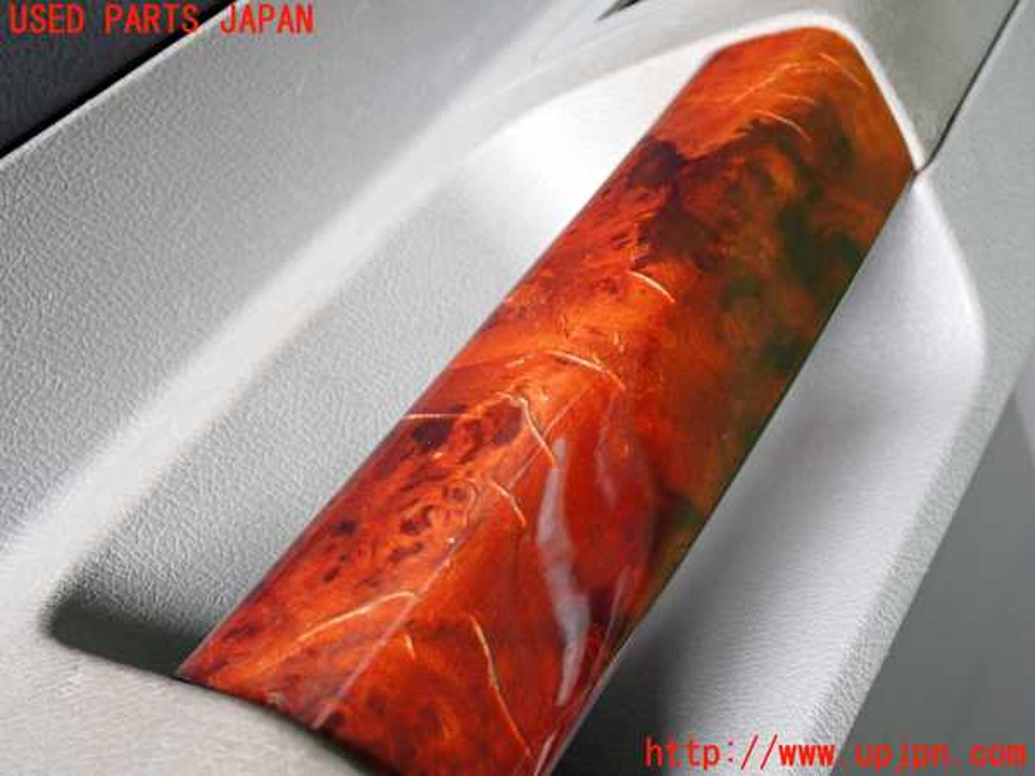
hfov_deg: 40.4
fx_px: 1405
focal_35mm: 47
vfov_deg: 30.9
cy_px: 388
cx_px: 518
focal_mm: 8.4
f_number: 3.1
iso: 200
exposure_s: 1/50
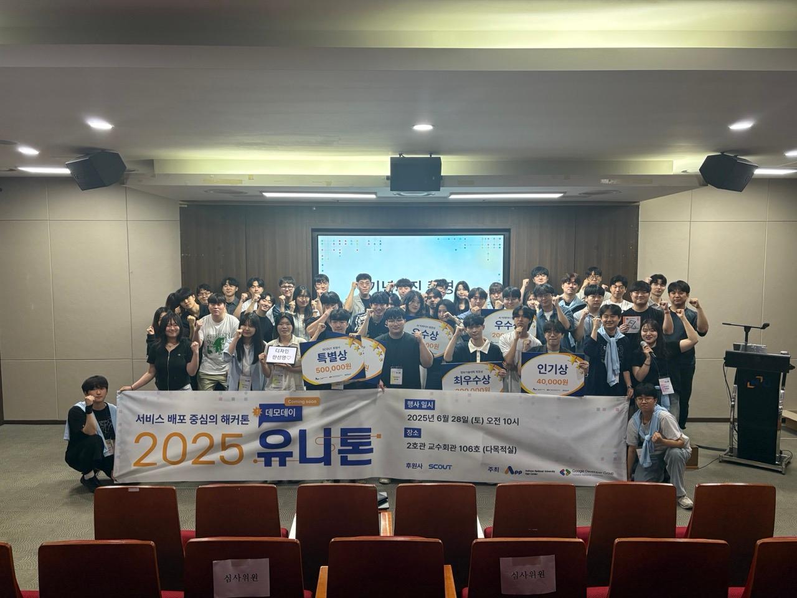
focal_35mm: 26
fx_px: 599
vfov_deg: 53.1
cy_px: 299
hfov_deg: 67.3
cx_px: 398
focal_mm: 5.96
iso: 160
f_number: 1.6
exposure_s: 1/60
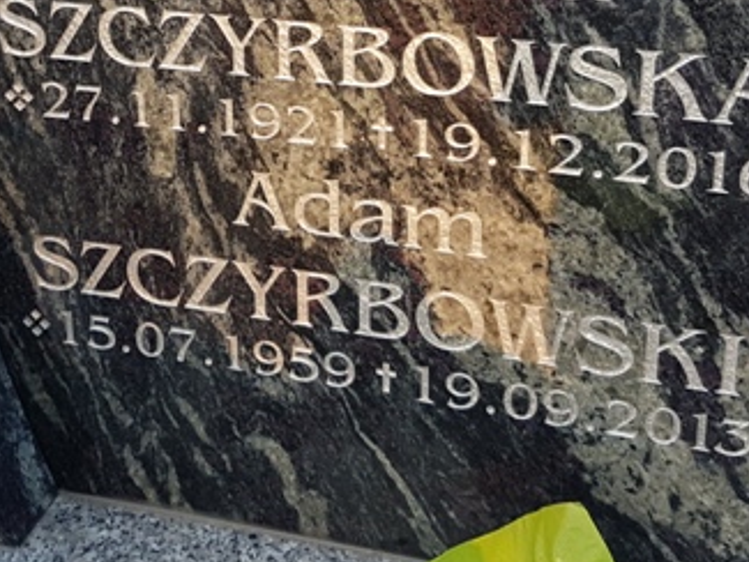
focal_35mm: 64
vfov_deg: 22.0
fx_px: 1385
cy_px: -12
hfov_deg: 30.0
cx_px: 242
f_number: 1.7
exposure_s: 1/185
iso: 40
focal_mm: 4.2
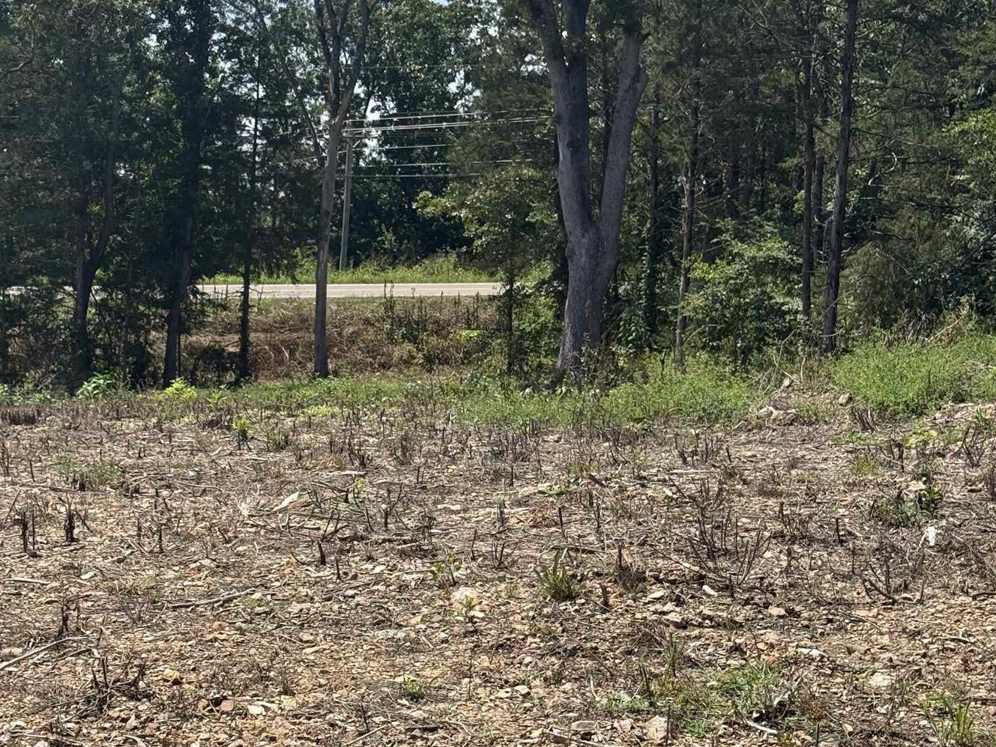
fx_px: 2100
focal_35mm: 73
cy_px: 347
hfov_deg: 26.7
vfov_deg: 20.2
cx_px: 457
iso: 100
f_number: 1.78
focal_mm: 6.76
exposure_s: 1/4878
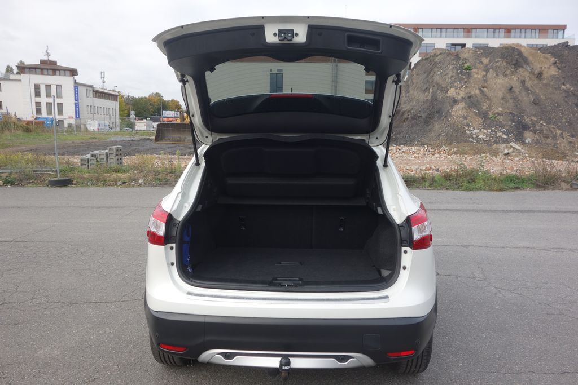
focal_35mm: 28
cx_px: 289
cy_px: 192
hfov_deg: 65.5
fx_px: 450
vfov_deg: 46.4
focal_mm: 10.4
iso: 125
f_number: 5.6
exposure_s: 1/160
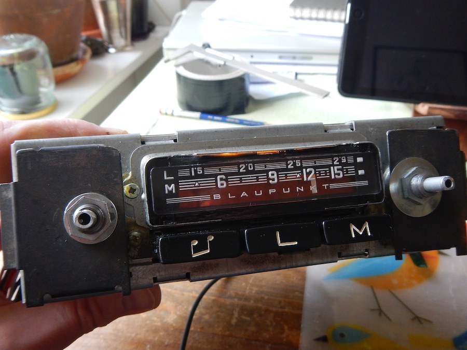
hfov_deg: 55.4
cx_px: 234
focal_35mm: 33
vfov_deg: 42.9
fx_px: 445
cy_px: 175
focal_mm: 5.9
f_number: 3.9
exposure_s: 1/30
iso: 280
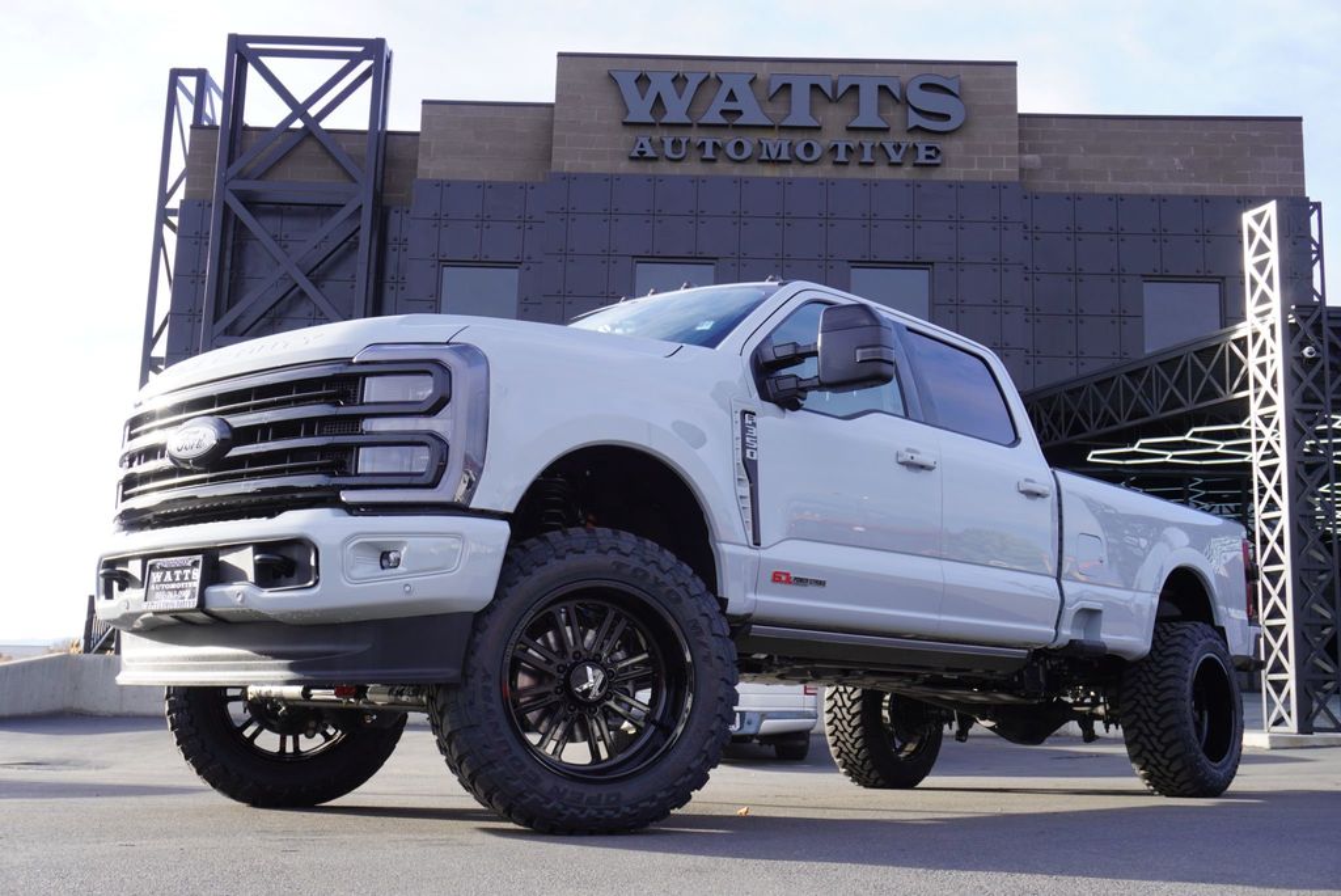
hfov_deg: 47.9
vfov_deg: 33.1
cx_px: 670
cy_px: 448
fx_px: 1509
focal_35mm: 40
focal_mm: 27
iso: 100
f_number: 7.1
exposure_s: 1/100
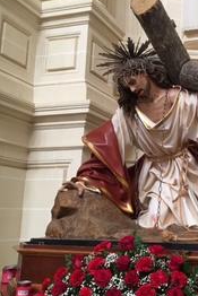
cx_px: 189
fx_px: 379
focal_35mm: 46
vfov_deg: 42.7
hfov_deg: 27.9
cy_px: 134
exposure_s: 1/33
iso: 80
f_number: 2.2
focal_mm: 4.15
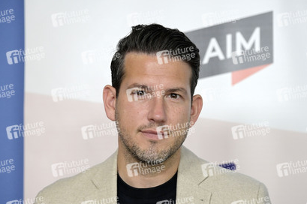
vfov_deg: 12.7
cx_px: 156
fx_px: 920
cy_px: 112
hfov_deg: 18.9
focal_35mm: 108
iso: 4000
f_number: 4
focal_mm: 98
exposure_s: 1/2000
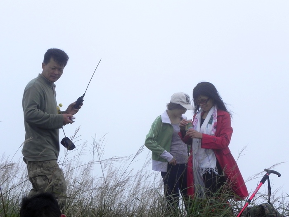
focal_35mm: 66
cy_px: 108
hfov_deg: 29.4
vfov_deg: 22.3
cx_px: 144
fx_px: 551
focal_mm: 11.8
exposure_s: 1/484
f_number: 8
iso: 160
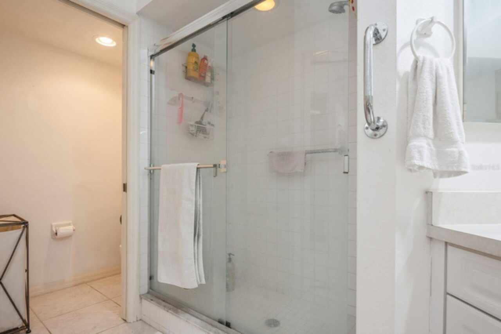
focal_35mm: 18
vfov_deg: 67.3
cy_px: 167
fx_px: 250
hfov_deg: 90.0
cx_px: 250
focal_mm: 12
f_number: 8
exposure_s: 1/10
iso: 200
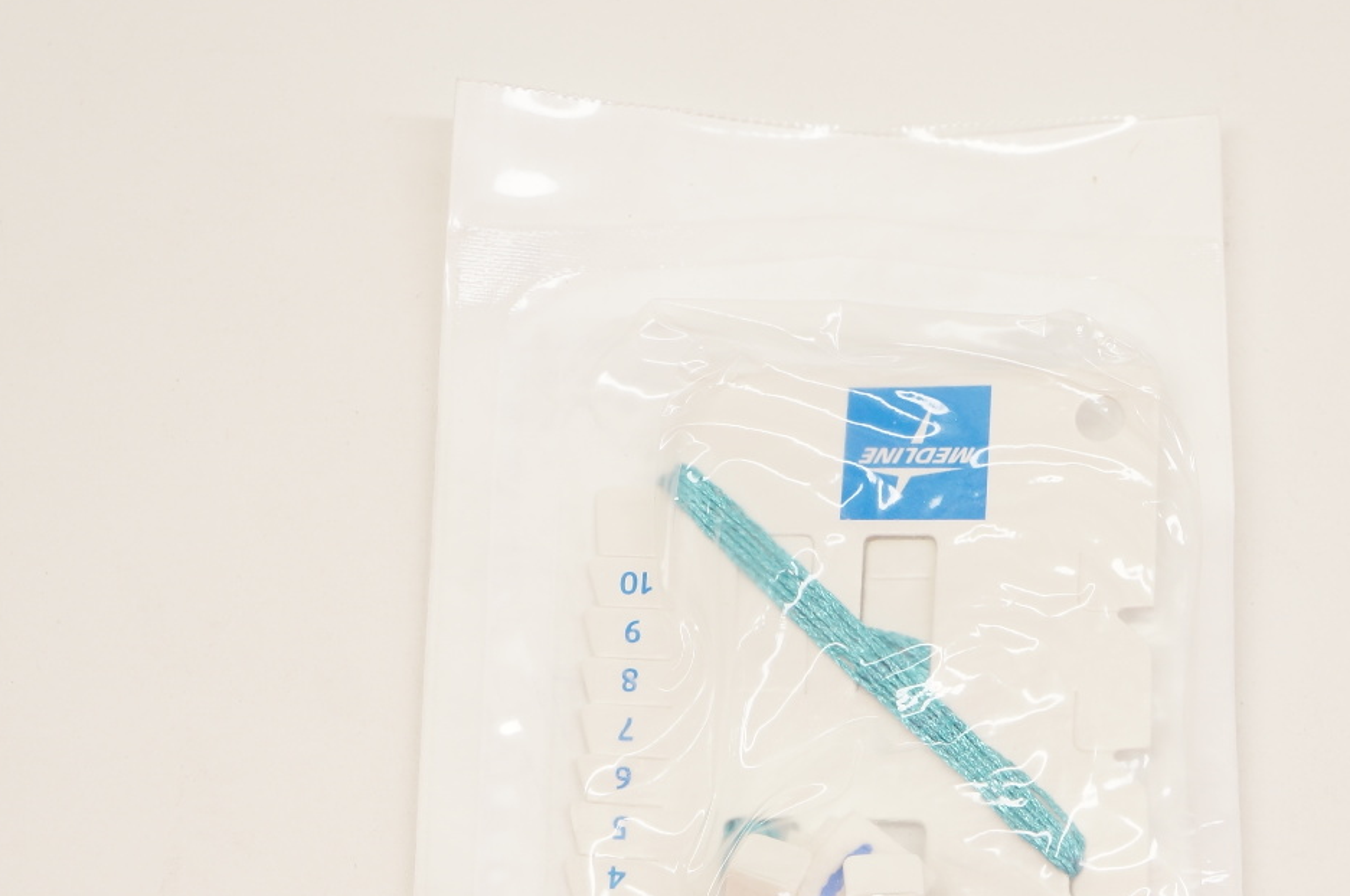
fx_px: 3071
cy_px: 756
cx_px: 831
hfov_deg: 24.7
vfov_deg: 16.4
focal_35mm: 82
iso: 400
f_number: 7.1
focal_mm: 32
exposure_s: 1/60
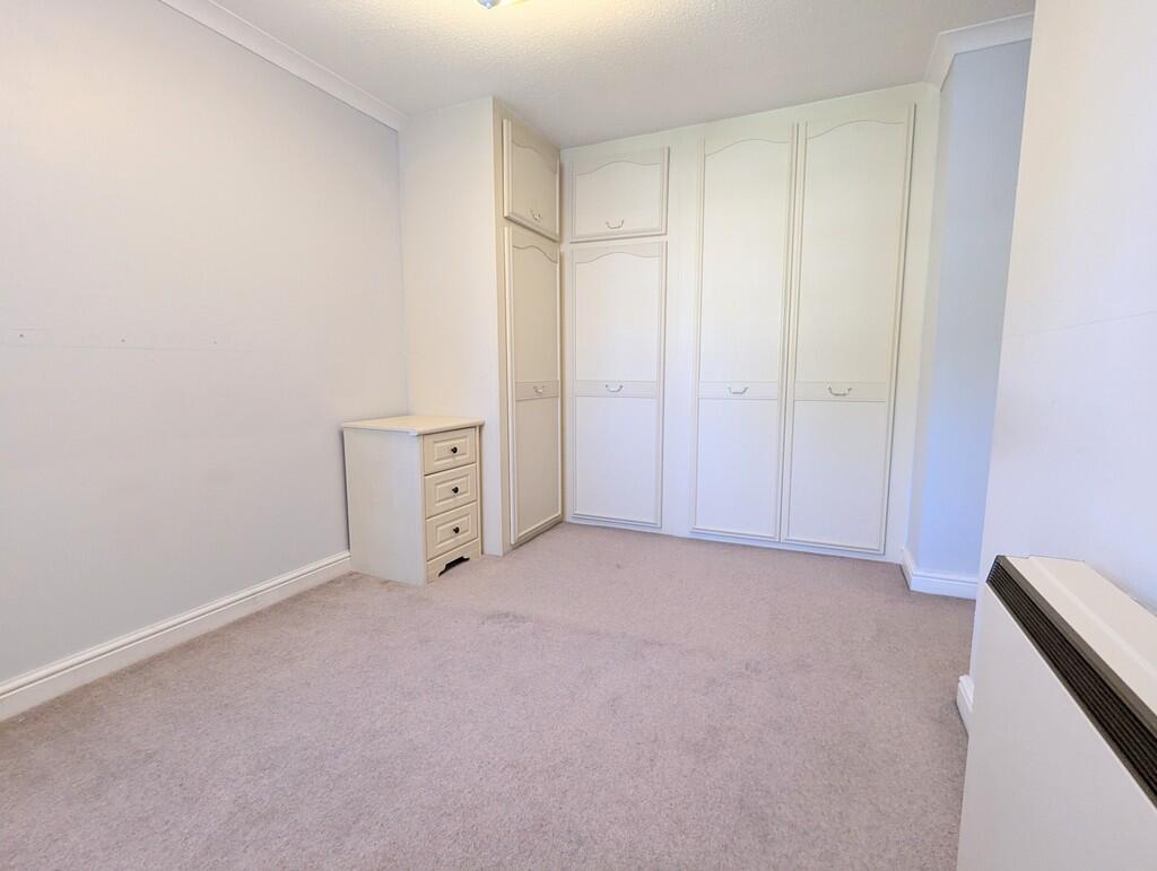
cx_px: 578
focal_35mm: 16
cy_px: 436
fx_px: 536
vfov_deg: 78.2
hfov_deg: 94.4
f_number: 2.2
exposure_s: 1/23.8
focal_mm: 2.35
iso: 233
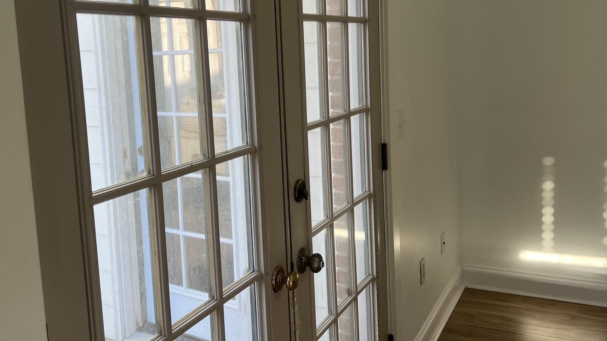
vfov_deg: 31.8
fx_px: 596
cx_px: 270
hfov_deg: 53.9
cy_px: 120
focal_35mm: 37
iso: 50
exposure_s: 1/120
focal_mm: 5.7
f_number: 1.5
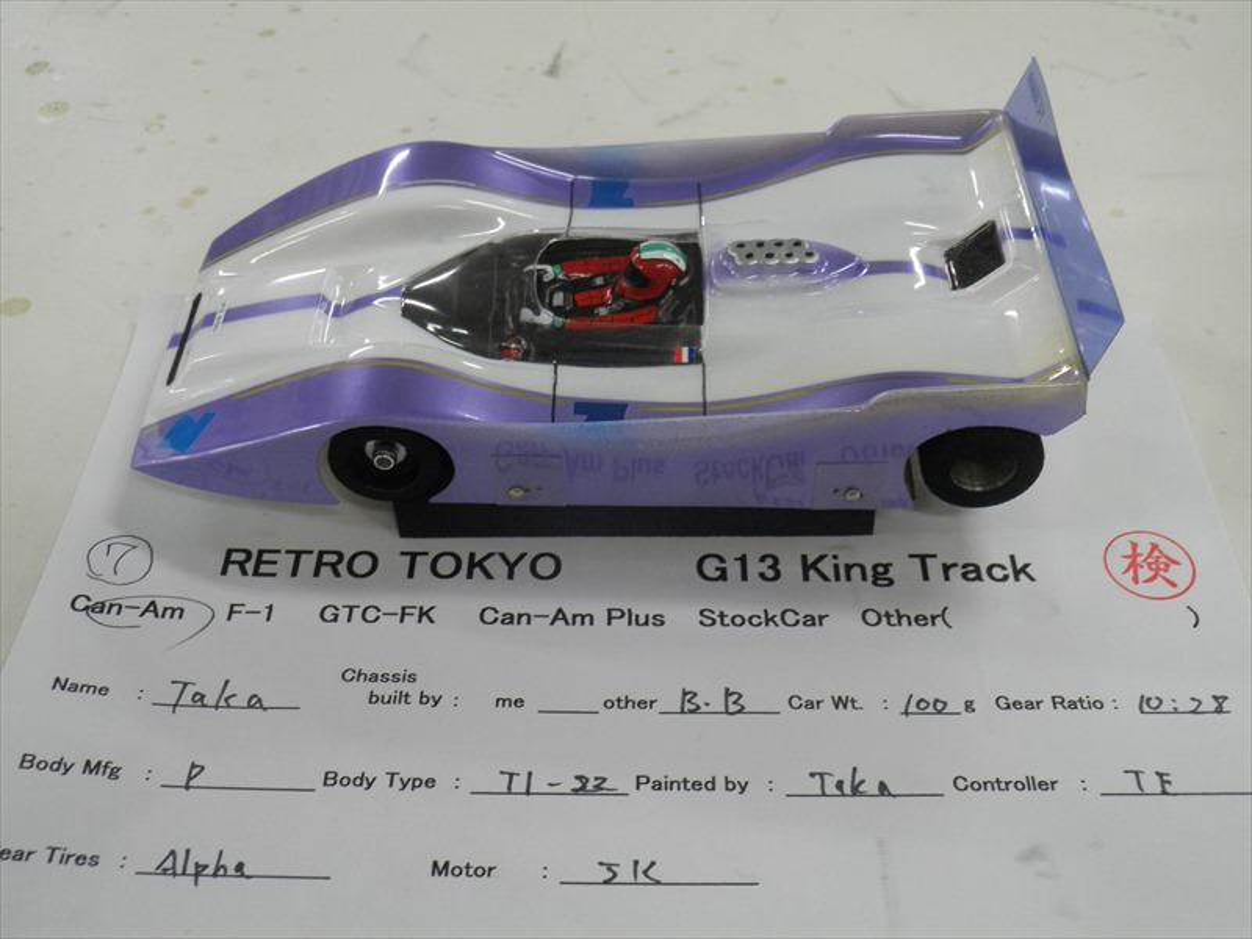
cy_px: 470
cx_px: 626
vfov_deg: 35.1
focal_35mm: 41
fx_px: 1483
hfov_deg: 45.8
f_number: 3.9
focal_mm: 7.3
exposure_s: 1/25
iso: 200
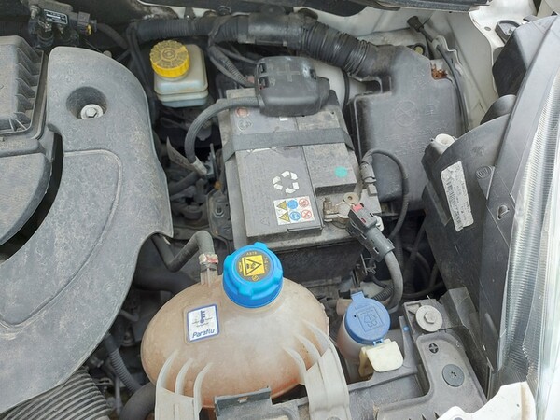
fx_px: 388
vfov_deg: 56.8
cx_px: 280
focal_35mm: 24
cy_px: 210
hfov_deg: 71.6
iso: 40
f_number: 1.8
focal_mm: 5.23
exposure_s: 1/120
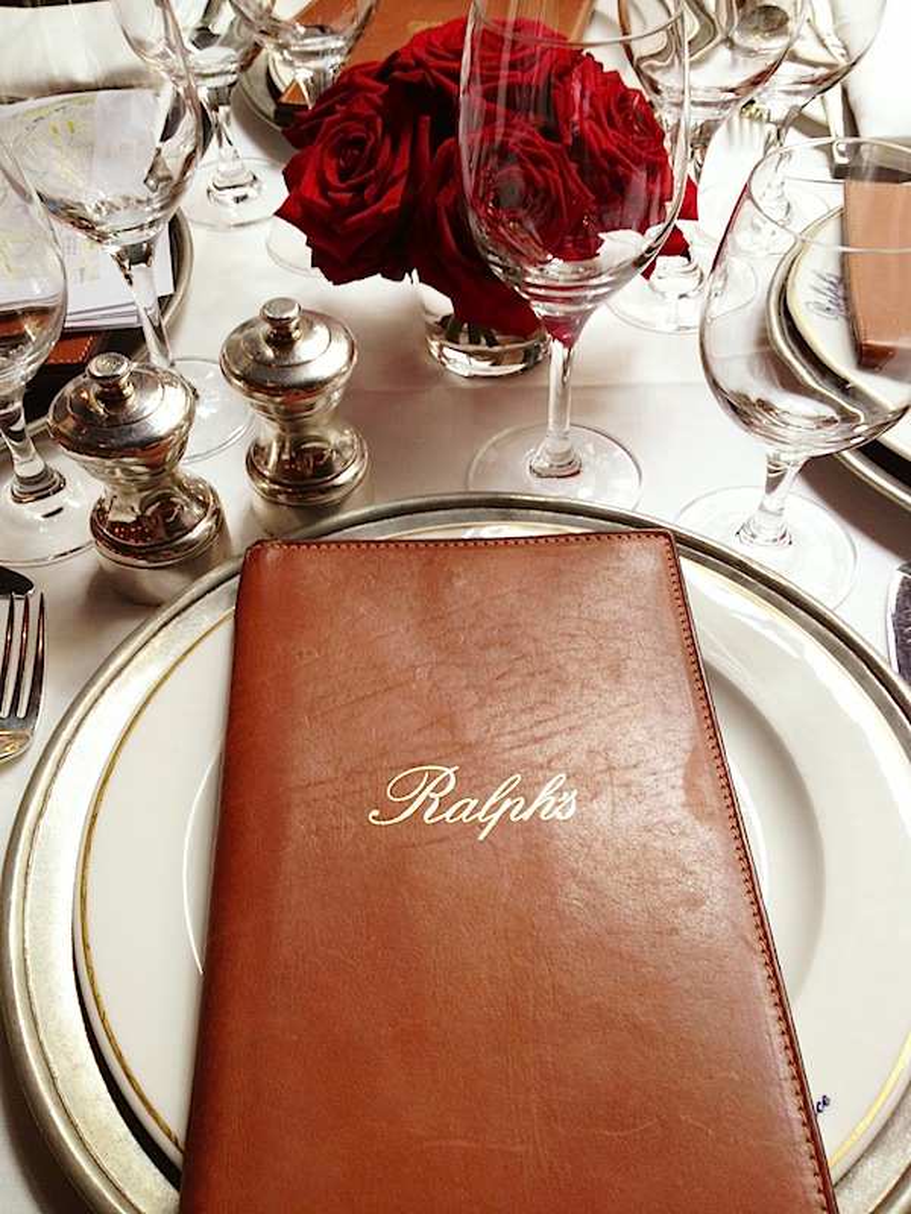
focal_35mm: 35
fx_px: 1228
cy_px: 607
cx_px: 456
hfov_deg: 40.7
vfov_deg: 52.6
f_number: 2.4
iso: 50
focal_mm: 4.28
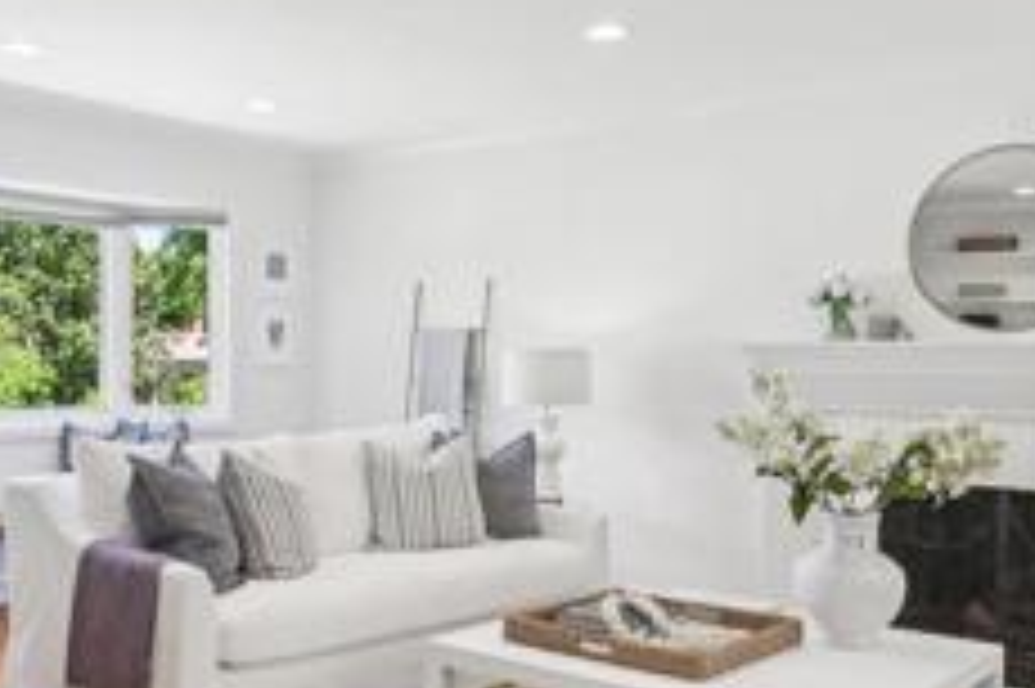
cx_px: 346
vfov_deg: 34.1
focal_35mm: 39
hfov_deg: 48.8
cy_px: 393
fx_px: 1120
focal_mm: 14
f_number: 9
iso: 400
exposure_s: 1/40
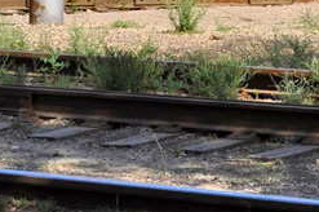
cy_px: -337
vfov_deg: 6.1
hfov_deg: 9.4
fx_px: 1883
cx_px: 514
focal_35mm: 213
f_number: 8
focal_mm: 25
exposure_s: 1/500
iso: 200
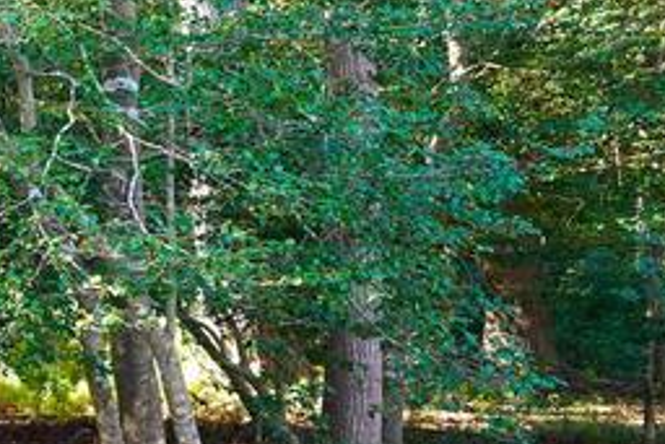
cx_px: -691
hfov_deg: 16.6
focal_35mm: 90
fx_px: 1663
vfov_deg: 15.2
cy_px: 278
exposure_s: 1/60
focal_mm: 16
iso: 250
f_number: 4
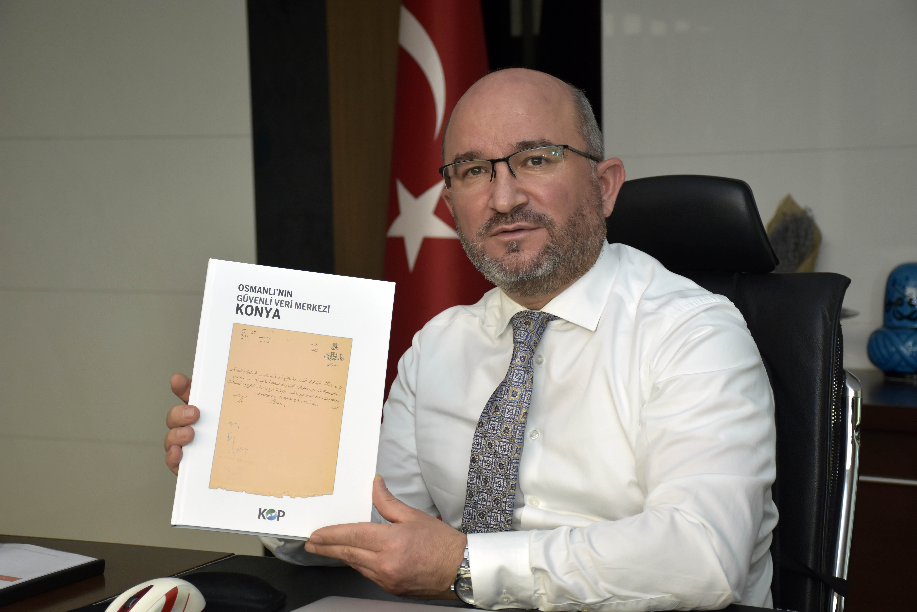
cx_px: 458
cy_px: 306
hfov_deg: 28.1
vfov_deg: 18.9
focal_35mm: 72
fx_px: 1834
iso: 800
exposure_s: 1/100
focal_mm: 48
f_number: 5
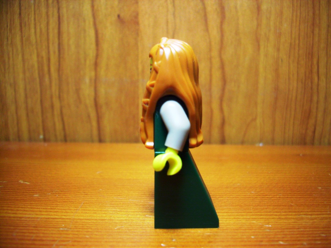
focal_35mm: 32
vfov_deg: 44.2
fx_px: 306
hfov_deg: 56.8
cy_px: 124
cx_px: 166
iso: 160
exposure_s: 1/25
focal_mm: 5.7
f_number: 2.9
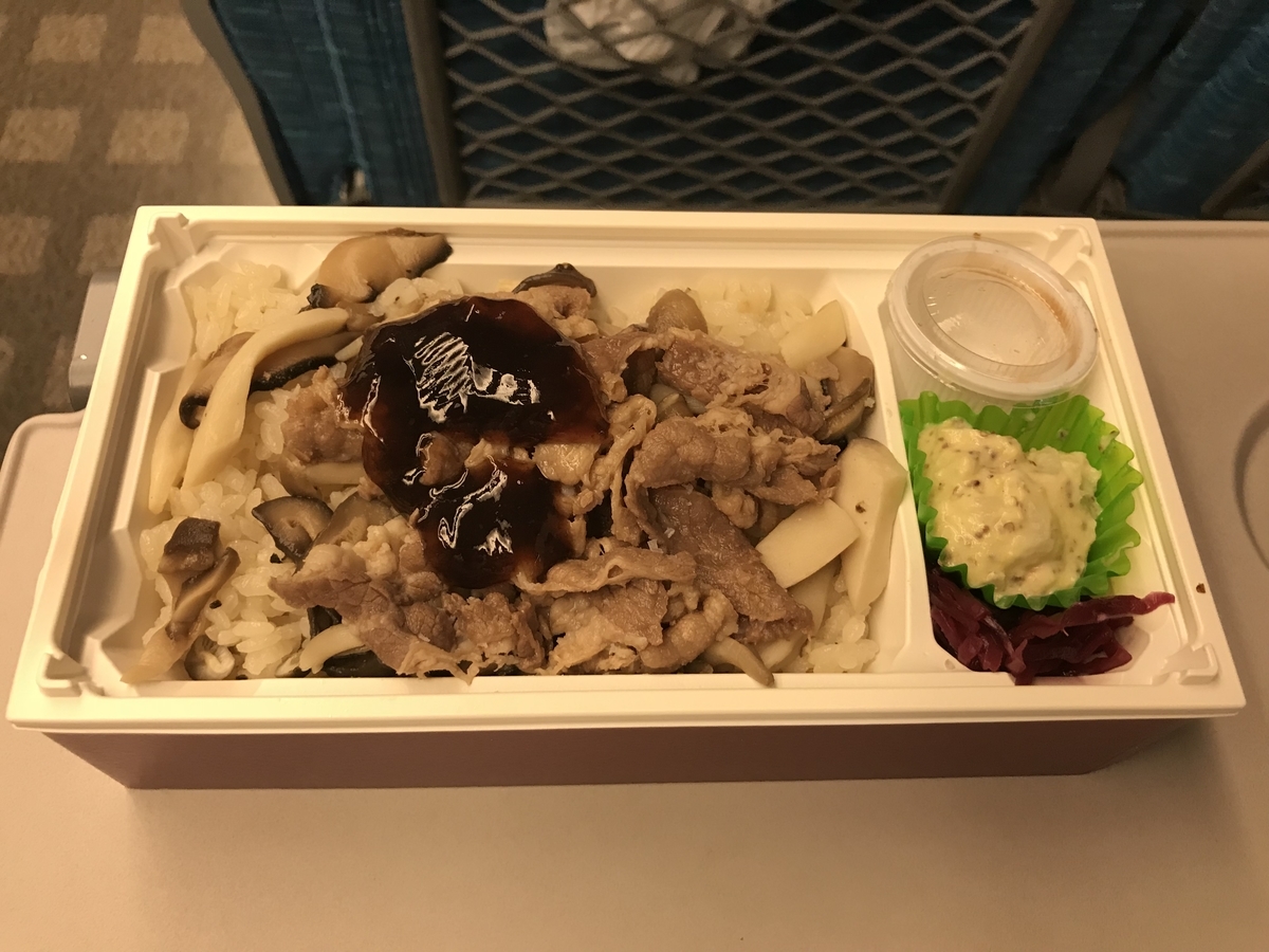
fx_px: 1026
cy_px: 476
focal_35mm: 28
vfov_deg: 49.7
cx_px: 634
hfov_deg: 63.4
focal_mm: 3.99
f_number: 1.8
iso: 32
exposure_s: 1/30
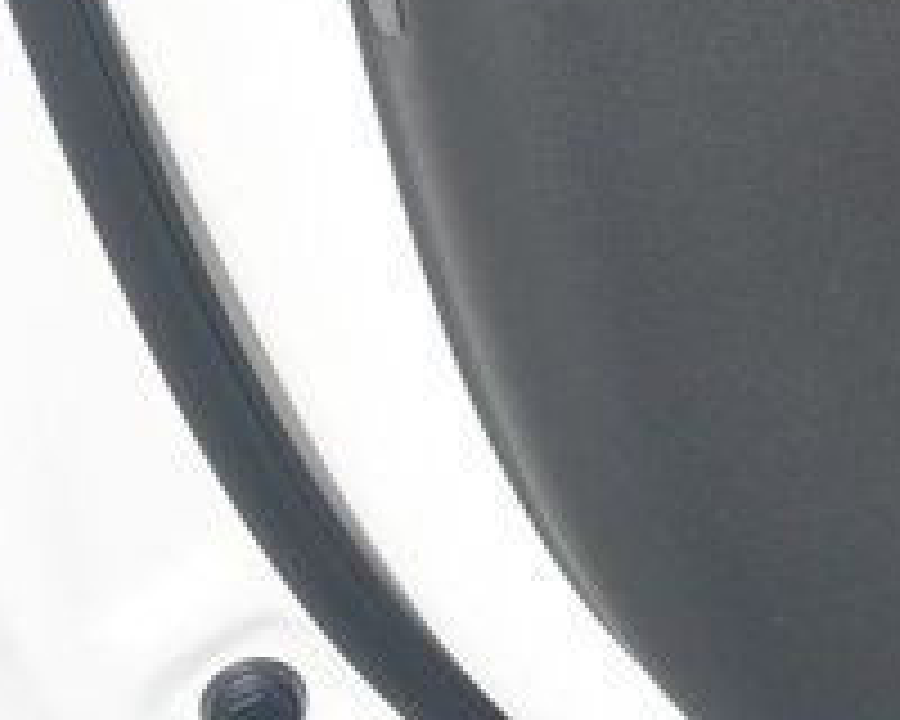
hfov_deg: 9.5
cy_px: -621
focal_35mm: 192
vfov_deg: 7.8
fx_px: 5114
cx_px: 1719
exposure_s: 1/160
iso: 100
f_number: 6.3
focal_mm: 27
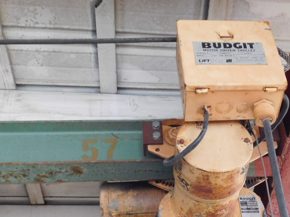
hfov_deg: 31.8
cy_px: 187
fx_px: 494
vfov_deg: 24.2
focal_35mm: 59
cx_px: 233
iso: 400
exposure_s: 1/13
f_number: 3.2
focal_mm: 5.3
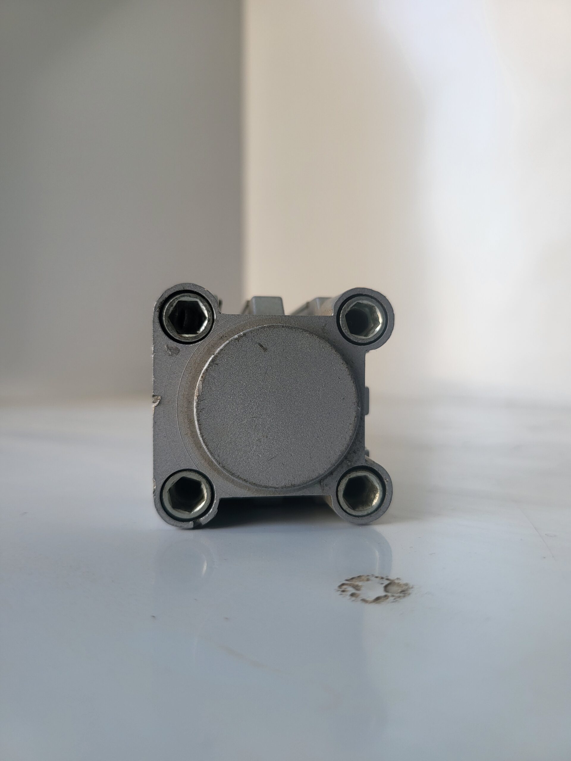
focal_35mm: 24
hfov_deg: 56.8
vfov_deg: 71.6
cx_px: 286
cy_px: 380
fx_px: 528
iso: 40
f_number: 1.8
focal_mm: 5
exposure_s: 1/123
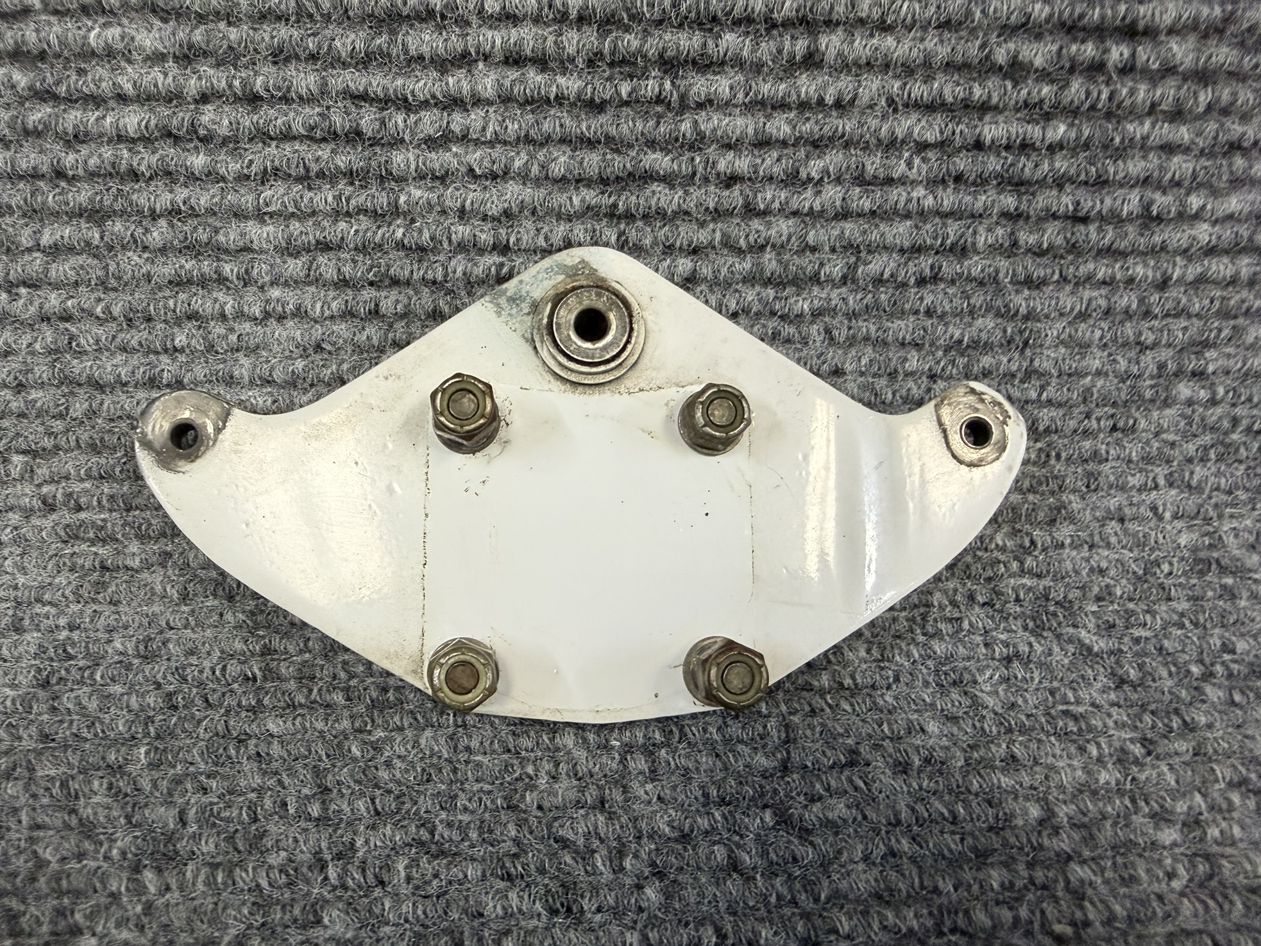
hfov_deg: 69.4
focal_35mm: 25
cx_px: 618
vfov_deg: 54.9
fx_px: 911
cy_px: 492
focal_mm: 2.22
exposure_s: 1/120
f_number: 2.2
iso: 320
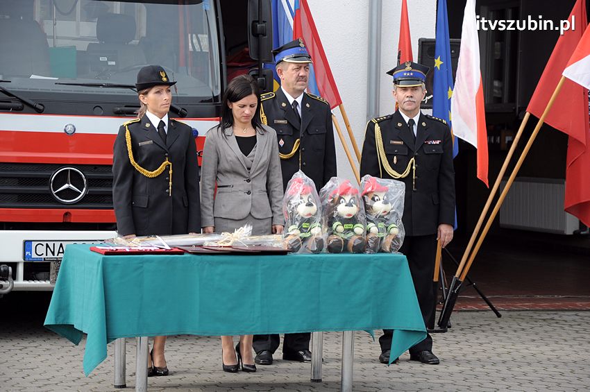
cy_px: 196
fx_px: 2088
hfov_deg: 16.1
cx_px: 295
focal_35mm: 128
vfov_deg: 10.7
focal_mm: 85
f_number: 5.6
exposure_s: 1/500
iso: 500
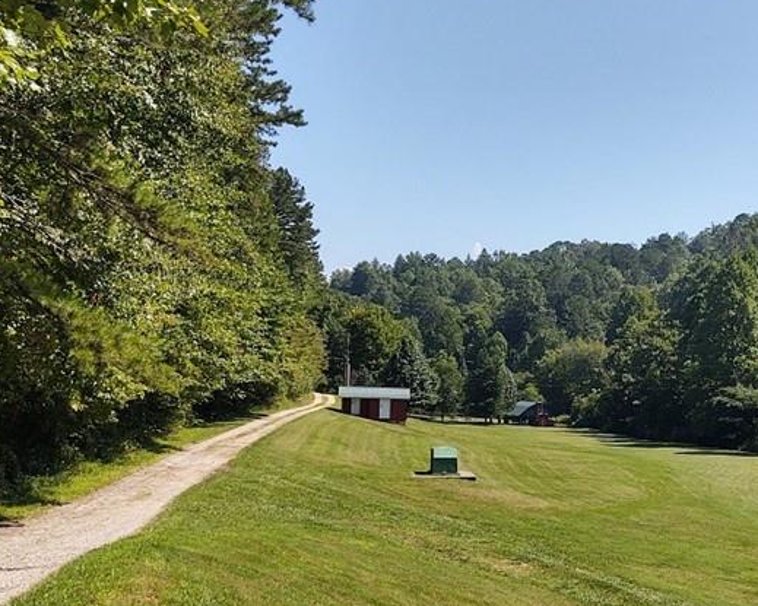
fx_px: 1166
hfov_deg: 34.8
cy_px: 401
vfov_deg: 28.9
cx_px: 612
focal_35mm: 52
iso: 100
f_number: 1.7
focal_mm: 4.75
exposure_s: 1/5564
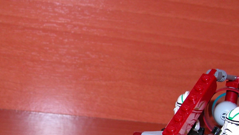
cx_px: 86
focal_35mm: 79
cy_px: 119
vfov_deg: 15.1
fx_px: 501
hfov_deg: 26.7
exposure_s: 1/60
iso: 100
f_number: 2.8
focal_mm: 8.9
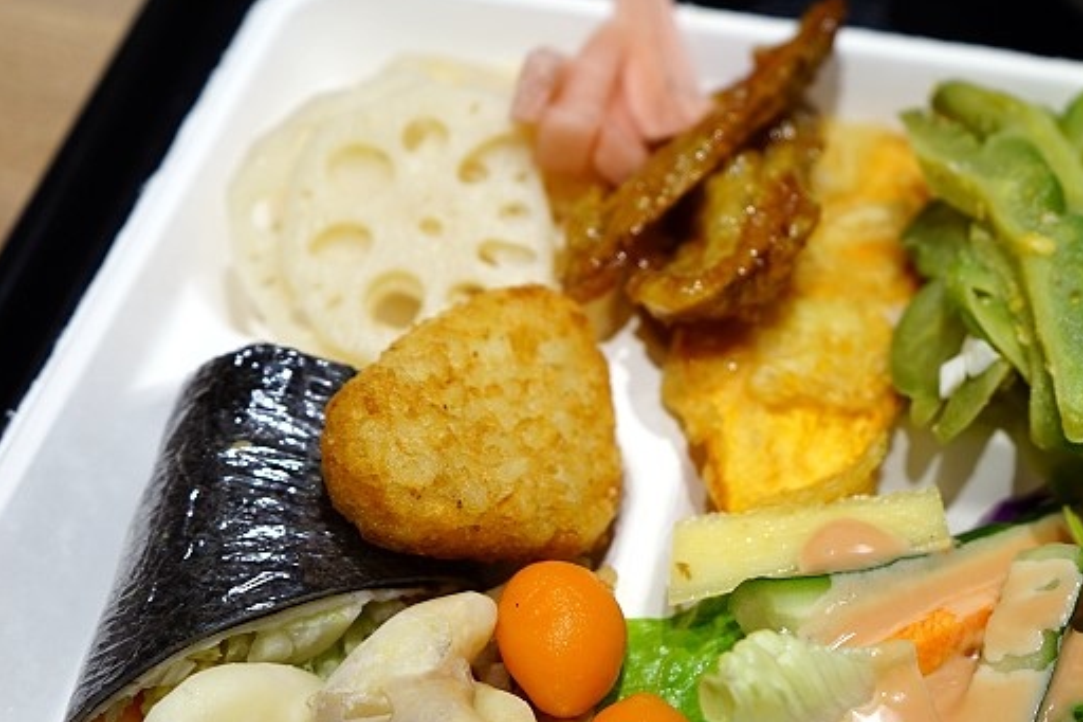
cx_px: 825
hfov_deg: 38.5
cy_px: 543
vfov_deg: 26.6
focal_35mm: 50
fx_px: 1504
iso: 200
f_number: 4
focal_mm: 32
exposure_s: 1/60
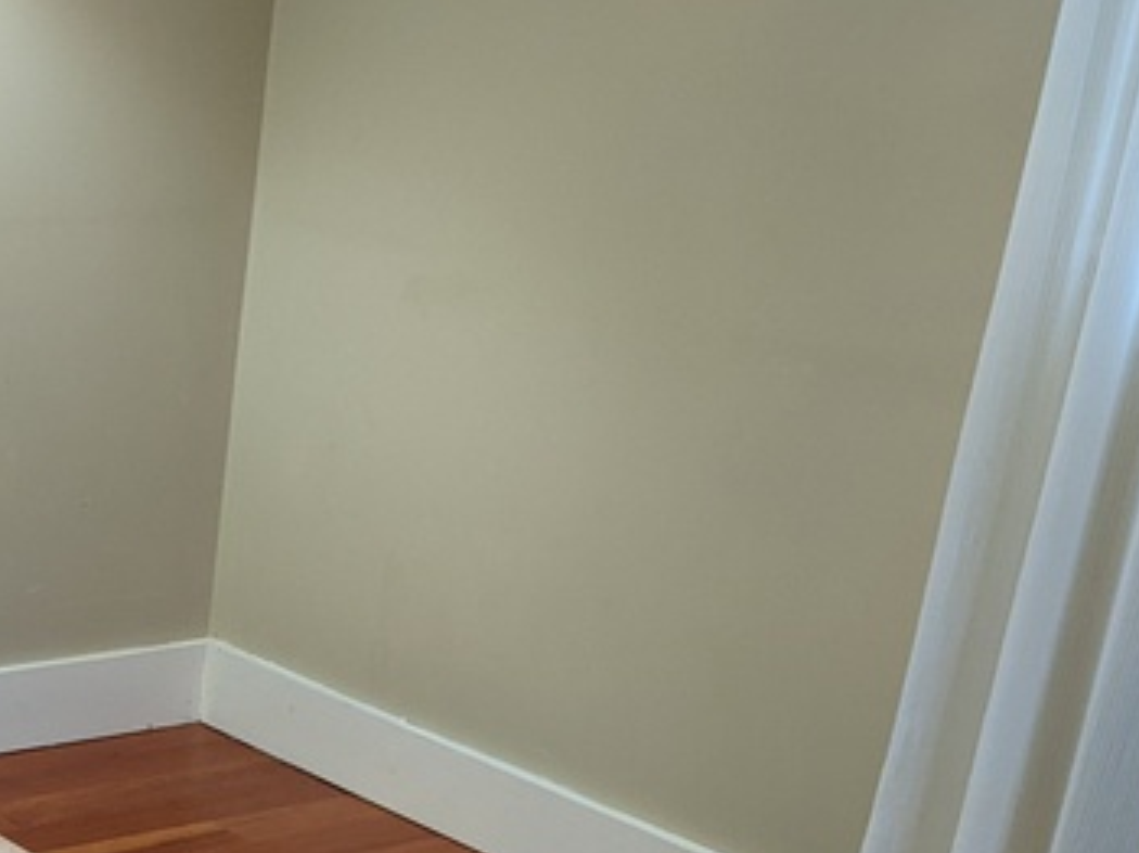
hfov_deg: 22.8
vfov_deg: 17.4
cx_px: -225
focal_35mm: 79
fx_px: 2598
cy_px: 1140
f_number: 1.8
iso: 138
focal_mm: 4.44
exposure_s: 1/24
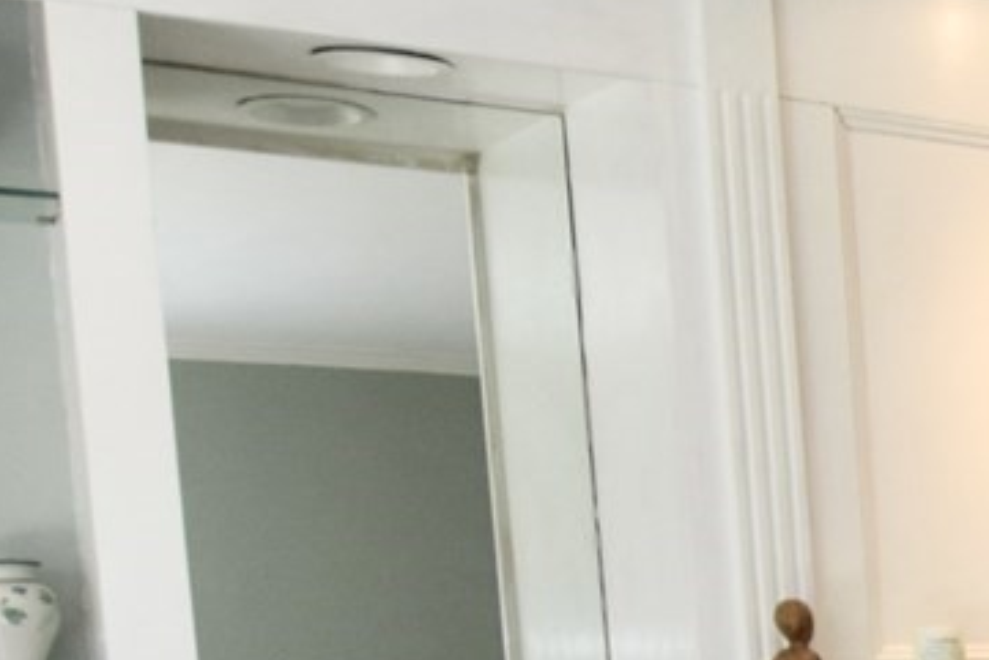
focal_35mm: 85
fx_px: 2336
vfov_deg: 15.2
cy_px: 919
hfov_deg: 17.5
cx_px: 1956
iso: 400
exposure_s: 1/125
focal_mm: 10
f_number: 5.6
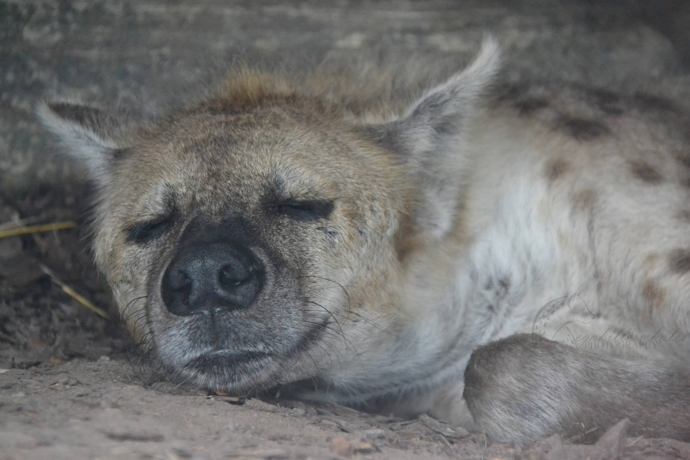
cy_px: 230
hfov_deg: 5.5
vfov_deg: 3.7
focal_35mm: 375
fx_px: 7188
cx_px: 345
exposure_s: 1/400
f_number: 5.6
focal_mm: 250
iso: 3200
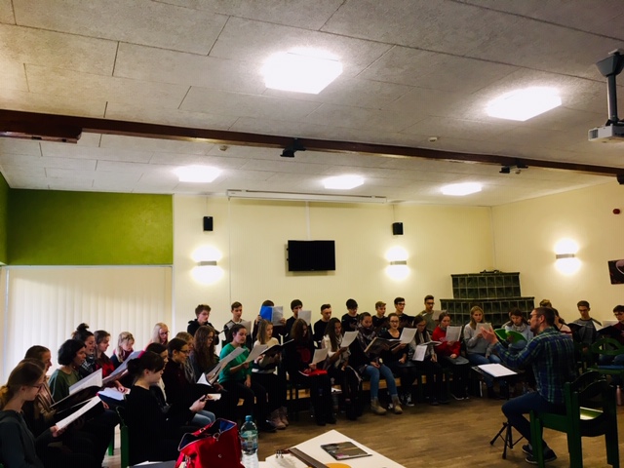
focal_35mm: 29
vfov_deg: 48.2
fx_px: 523
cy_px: 234
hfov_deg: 61.7
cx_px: 312
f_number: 2.2
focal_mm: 4.15
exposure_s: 1/33
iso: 80
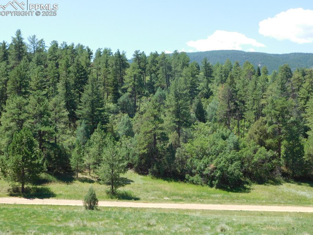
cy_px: 118
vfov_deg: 31.5
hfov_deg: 41.2
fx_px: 416
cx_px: 155
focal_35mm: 46
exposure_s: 1/500
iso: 125
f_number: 3.7
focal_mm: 8
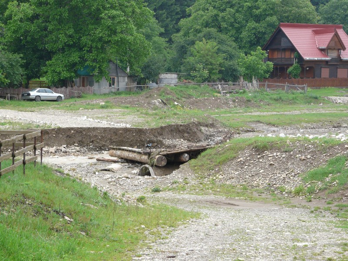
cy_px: 130
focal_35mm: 101
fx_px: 1015
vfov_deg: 14.6
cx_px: 174
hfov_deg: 19.4
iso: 125
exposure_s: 1/200
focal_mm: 16.6
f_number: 4
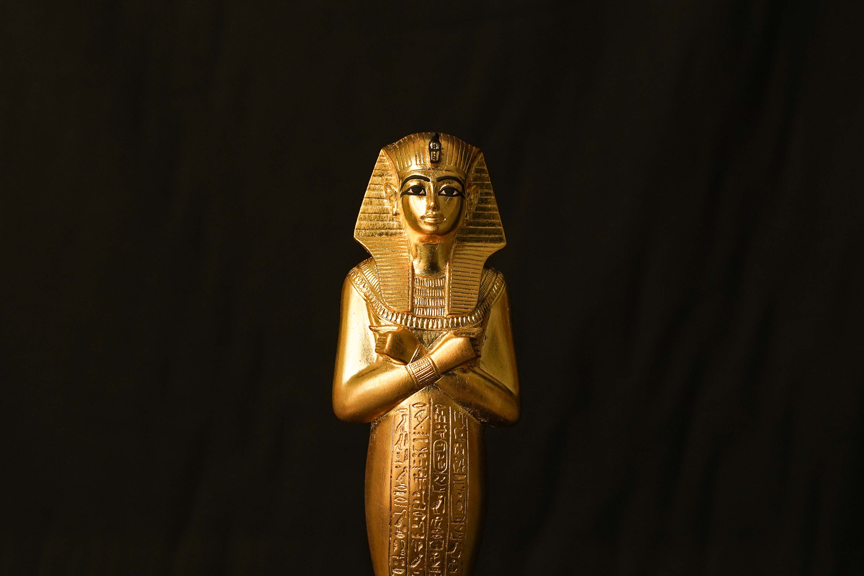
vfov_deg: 8.7
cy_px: 352
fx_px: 3792
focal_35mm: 158
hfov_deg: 13.0
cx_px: 431
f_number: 4
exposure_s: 1/100
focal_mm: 105
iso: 400
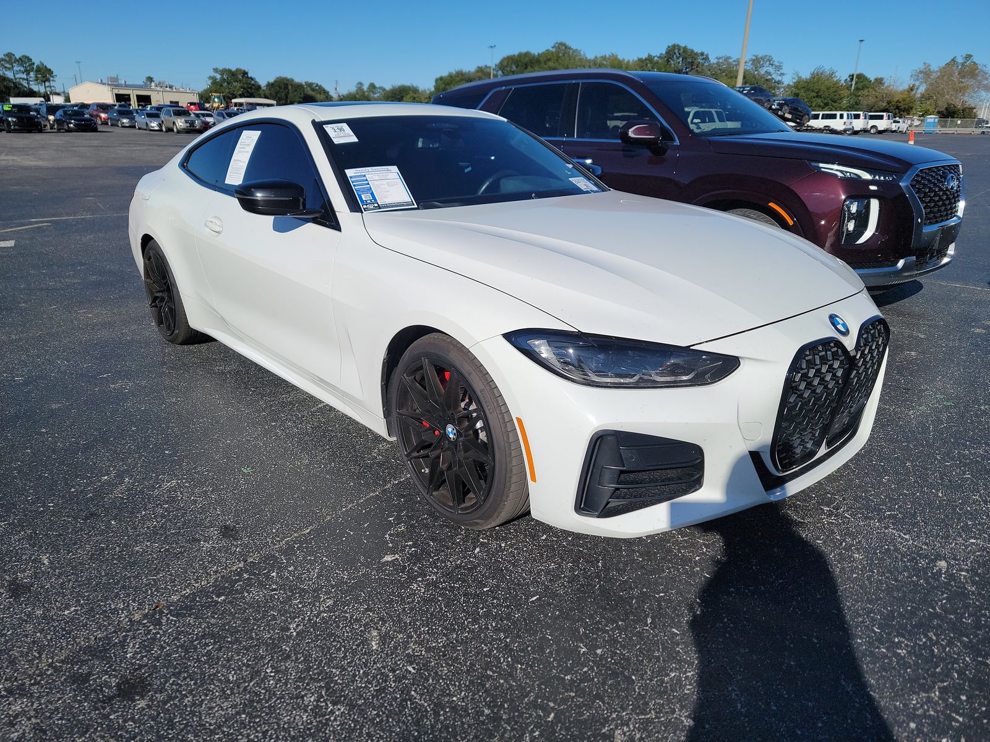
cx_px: 495
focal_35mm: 24
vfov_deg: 56.8
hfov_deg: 71.6
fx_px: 686
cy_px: 371
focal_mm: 6.7
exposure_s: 1/1645
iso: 50
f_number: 1.8
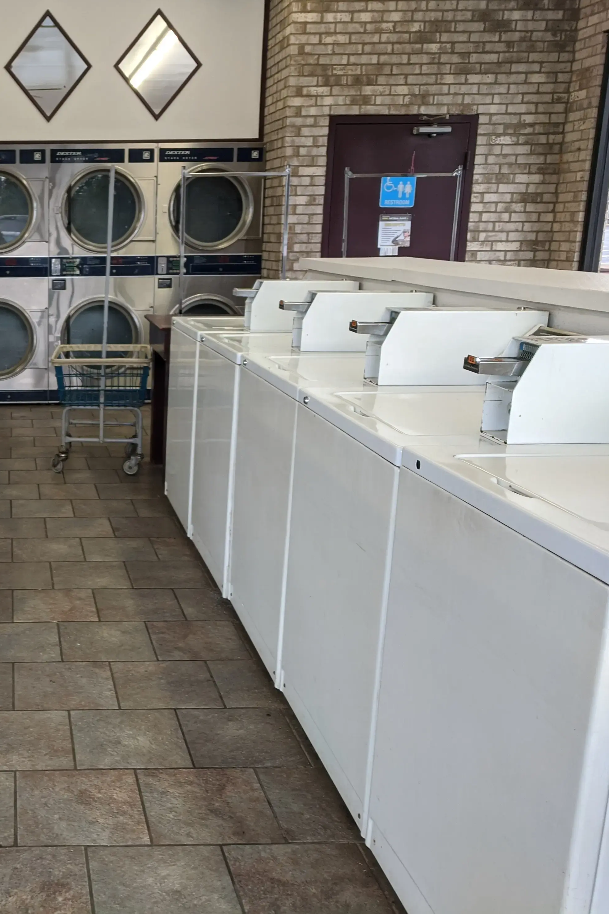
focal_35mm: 37
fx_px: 939
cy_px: 446
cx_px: 10
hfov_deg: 33.1
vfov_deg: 51.9
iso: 63
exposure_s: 1/120
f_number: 2
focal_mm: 4.67
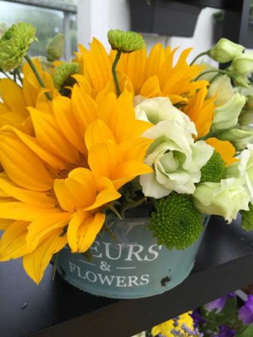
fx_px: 283
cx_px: 126
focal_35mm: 29
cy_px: 168
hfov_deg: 48.2
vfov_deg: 61.7
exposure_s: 1/304
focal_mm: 4.15
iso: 32
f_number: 2.2
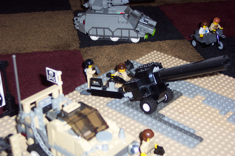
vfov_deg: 21.6
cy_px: 78
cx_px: 118
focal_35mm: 63
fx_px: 411
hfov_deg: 31.9
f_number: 3.4
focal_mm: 13.3
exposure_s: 1/45
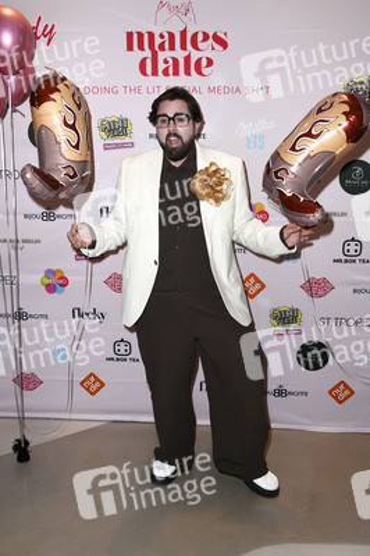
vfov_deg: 55.8
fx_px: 525
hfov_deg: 38.8
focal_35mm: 34
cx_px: 185
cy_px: 278
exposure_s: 1/200
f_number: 5.6
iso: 500
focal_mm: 34
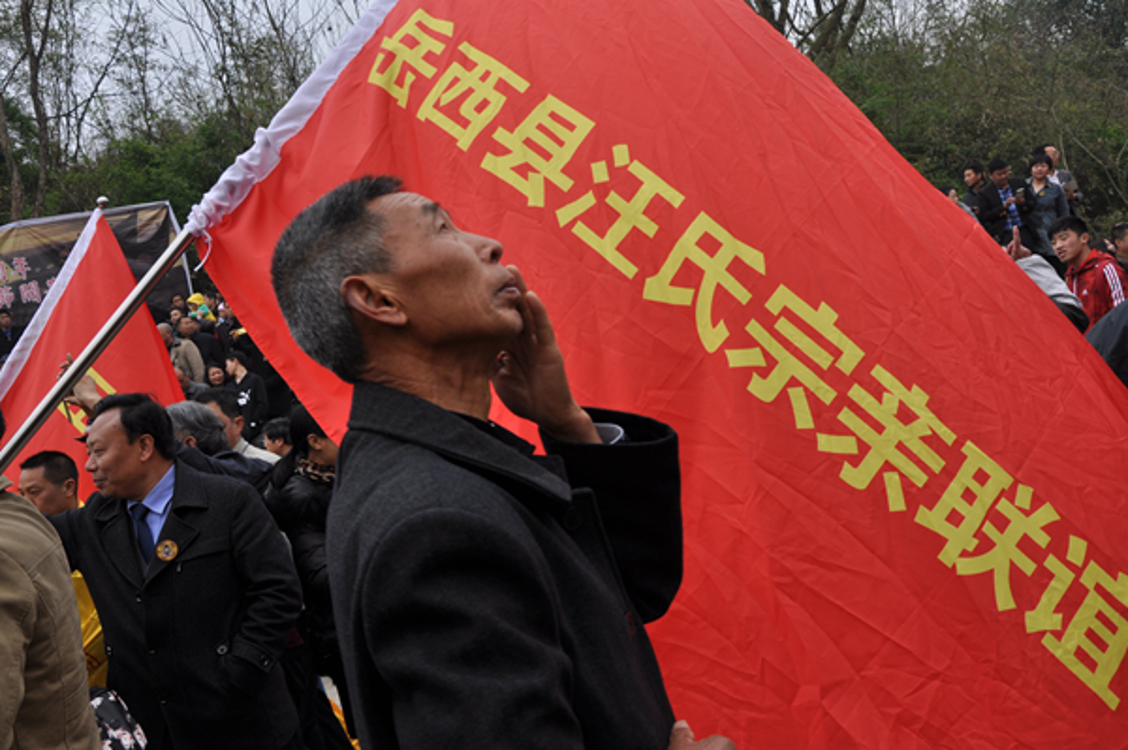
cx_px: 564
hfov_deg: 53.2
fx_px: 1127
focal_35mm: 36
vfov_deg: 36.8
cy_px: 375
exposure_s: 1/250
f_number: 8
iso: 200
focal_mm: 24
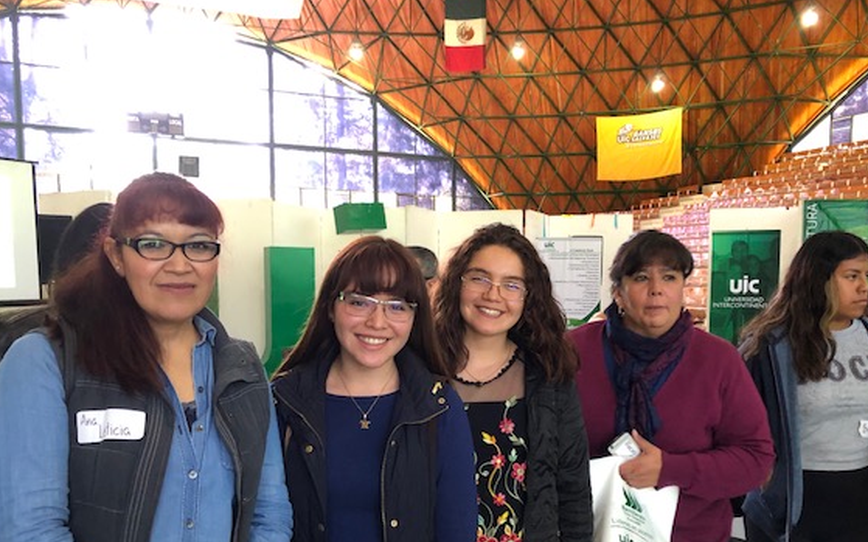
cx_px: 467
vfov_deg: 36.9
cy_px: 357
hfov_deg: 56.7
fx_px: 804
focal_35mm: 34
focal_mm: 3.99
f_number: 1.8
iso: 100
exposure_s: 1/12
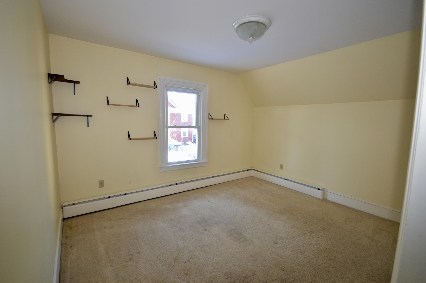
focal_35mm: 15
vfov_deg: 77.2
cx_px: 213
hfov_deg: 100.4
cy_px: 142
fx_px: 177
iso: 400
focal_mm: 10
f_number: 4.5
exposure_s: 1/80
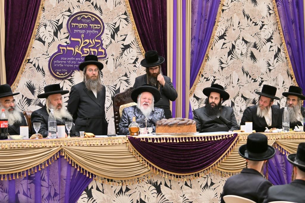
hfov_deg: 19.5
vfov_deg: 13.0
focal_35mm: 105
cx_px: 152
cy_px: 102
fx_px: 889
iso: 400
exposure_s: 1/200
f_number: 2.8
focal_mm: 70
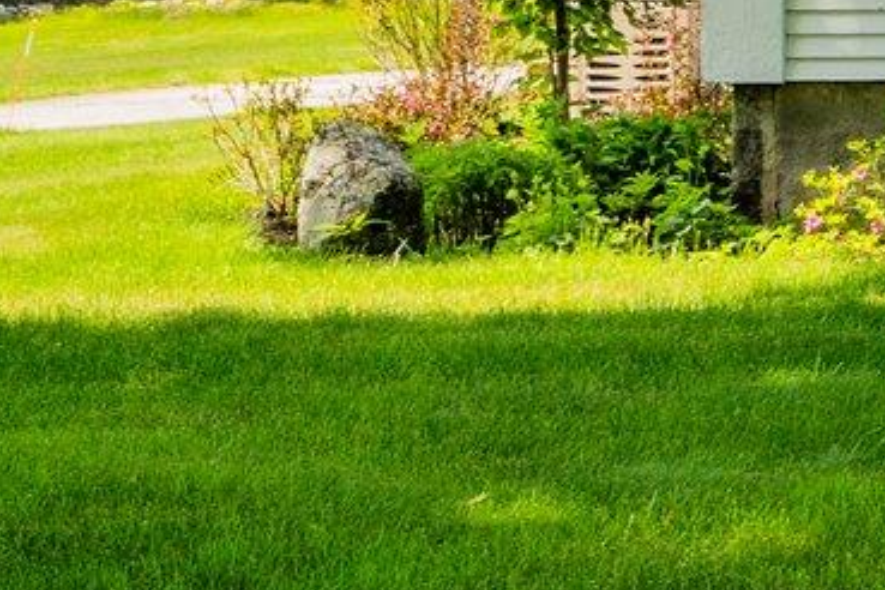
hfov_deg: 11.2
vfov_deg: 9.1
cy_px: 20
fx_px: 3687
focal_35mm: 150
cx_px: 2218
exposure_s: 1/80
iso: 50
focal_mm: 27
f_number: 9
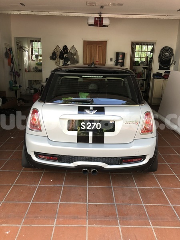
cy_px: 120
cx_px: 90
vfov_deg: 63.4
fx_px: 194
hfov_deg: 49.7
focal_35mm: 28
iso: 32
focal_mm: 4
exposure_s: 1/100
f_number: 1.8
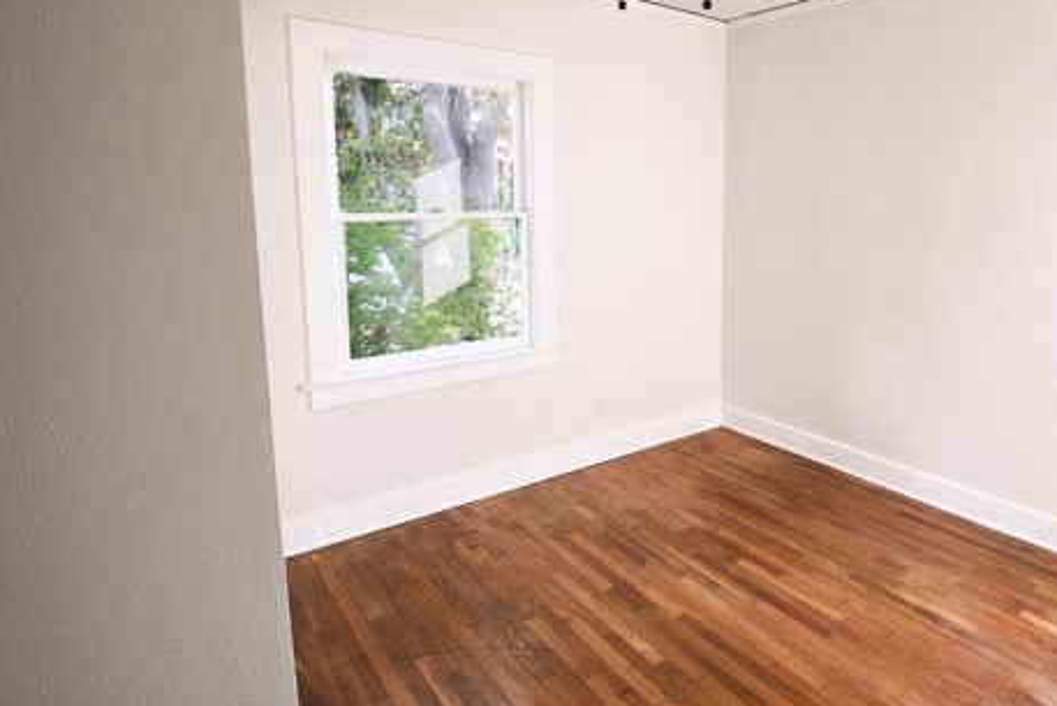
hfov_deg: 78.1
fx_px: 617
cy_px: 281
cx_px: 719
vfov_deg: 59.0
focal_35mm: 21
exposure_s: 1/160
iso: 800
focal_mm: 10
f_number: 5
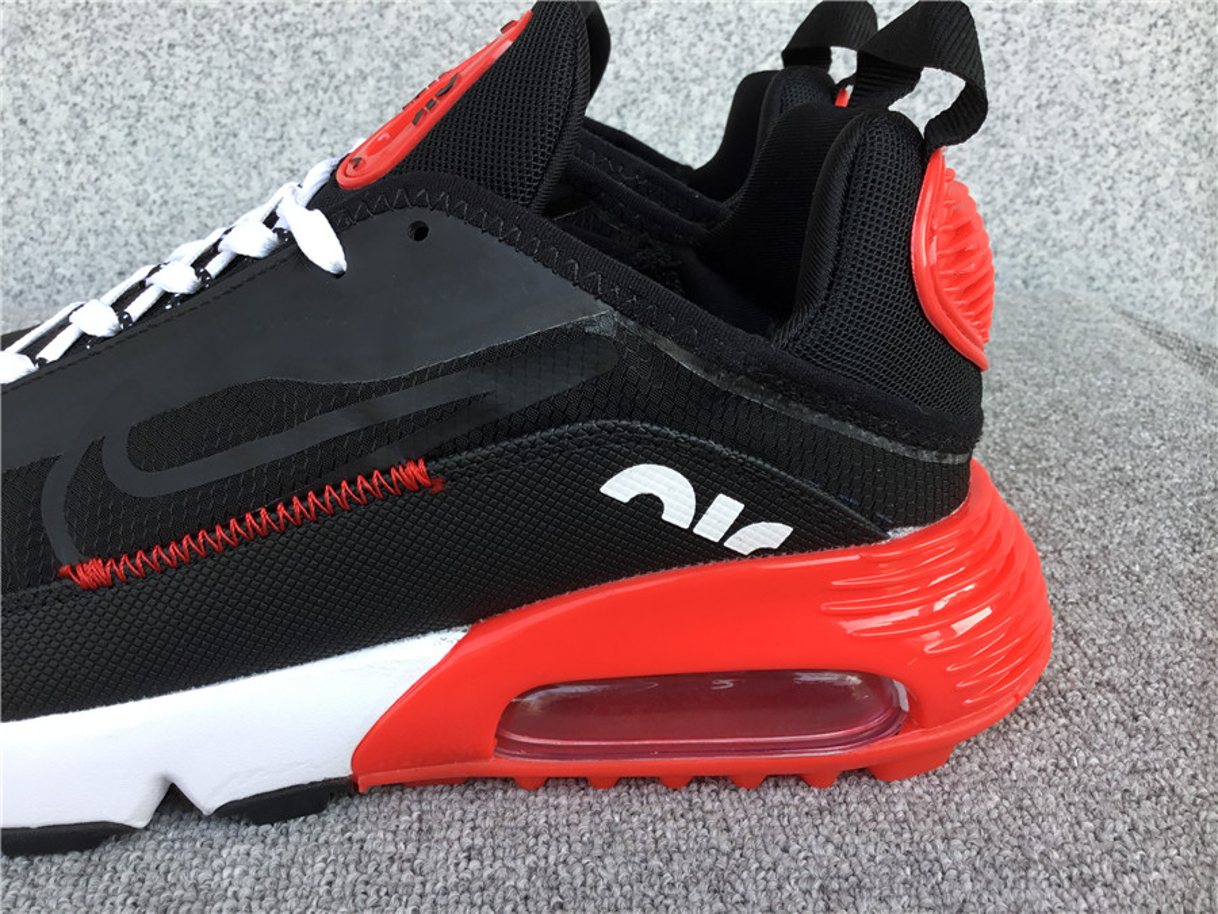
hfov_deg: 58.4
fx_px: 1091
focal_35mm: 31
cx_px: 609
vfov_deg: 45.4
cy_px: 457
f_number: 2.4
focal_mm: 3.3
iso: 25
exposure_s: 1/116
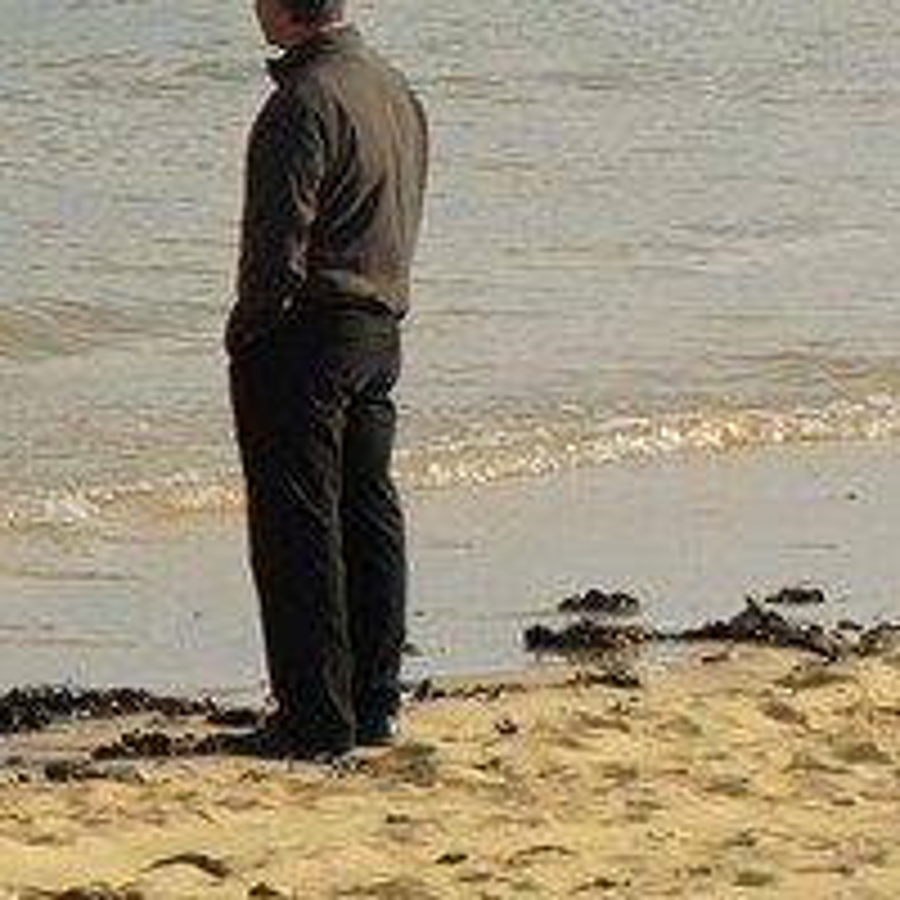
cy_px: -922
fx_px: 23356
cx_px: -2246
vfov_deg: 2.2
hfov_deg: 2.2
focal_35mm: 794
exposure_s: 1/160
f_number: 10
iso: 100
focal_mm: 78
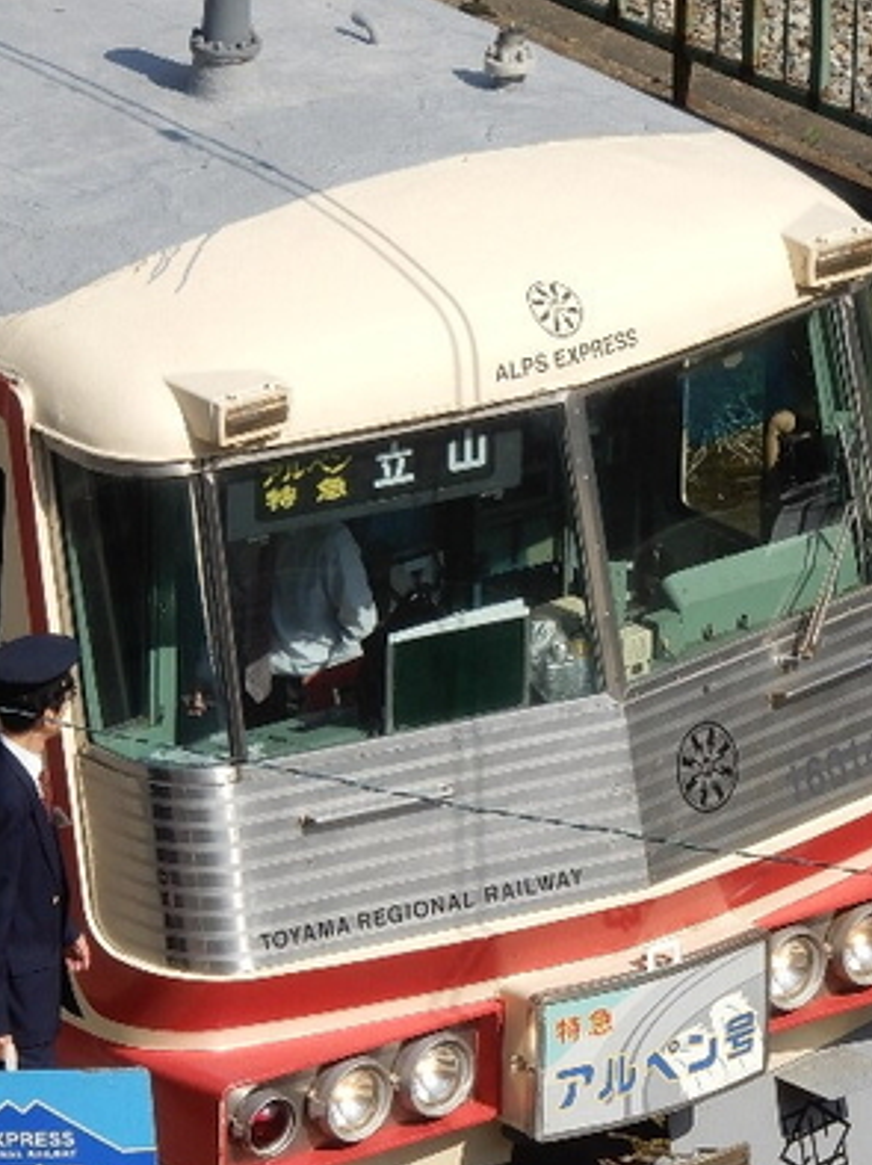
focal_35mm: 457
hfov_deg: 3.3
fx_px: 15366
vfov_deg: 4.3
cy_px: 1047
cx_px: 541
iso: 80
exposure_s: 1/320
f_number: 5.6
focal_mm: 40.1
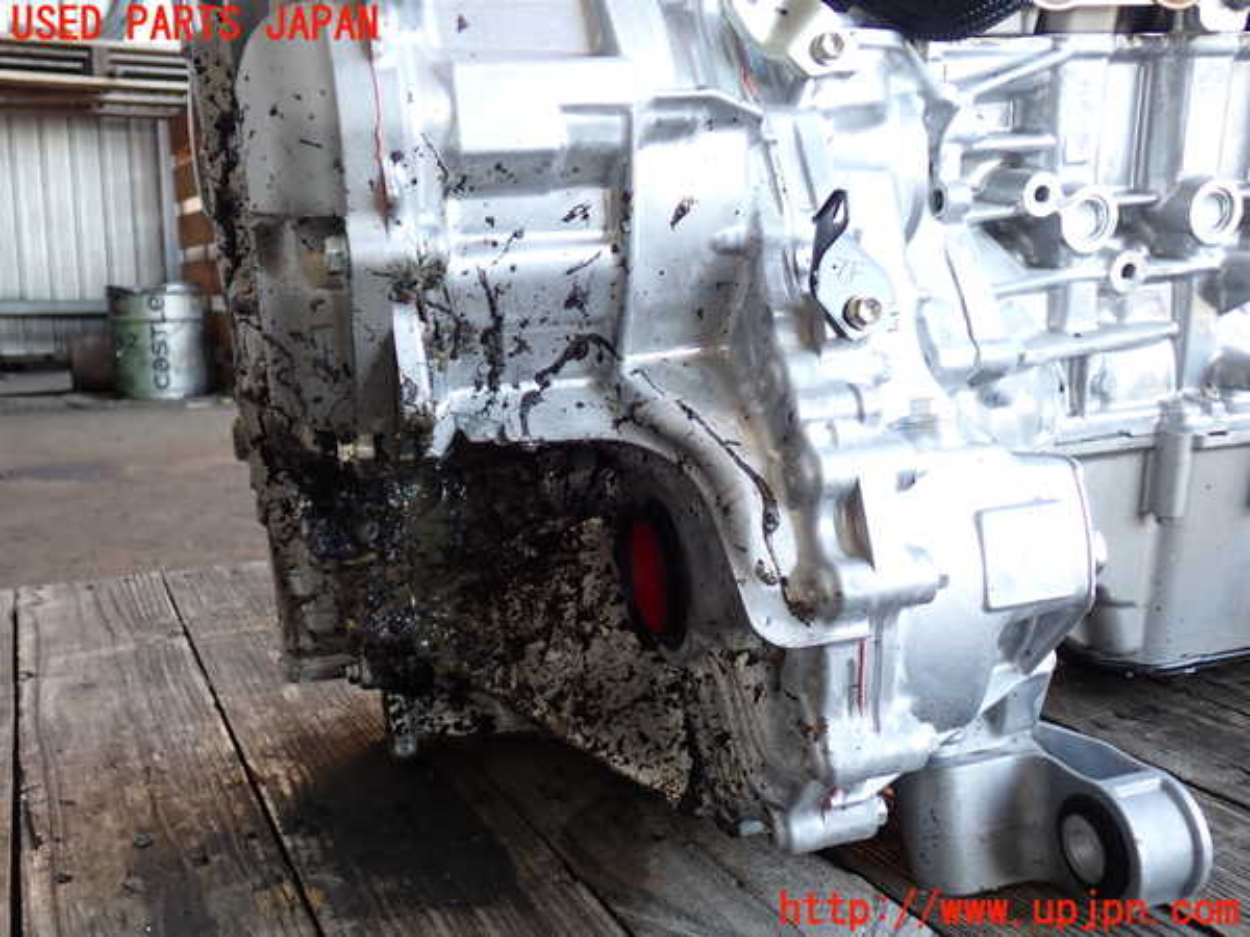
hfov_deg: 56.8
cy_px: 468
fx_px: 1156
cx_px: 625
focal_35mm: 32
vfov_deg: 44.2
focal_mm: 5.79
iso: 125
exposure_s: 1/60
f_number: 2.4
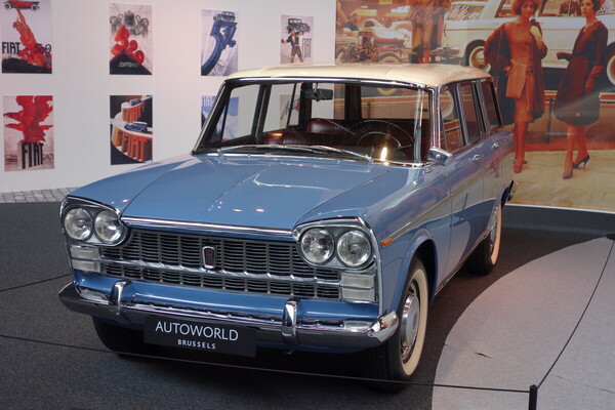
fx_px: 940
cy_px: 205
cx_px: 308
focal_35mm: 55
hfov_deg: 36.2
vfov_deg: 24.6
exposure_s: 1/80
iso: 125
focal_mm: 20.41
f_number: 3.5
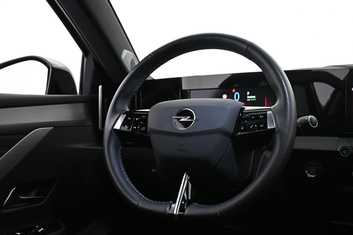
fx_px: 412
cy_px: 118
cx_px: 176
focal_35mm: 42
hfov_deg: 46.4
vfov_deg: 31.9
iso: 1600
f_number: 4.5
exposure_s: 1/30
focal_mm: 28
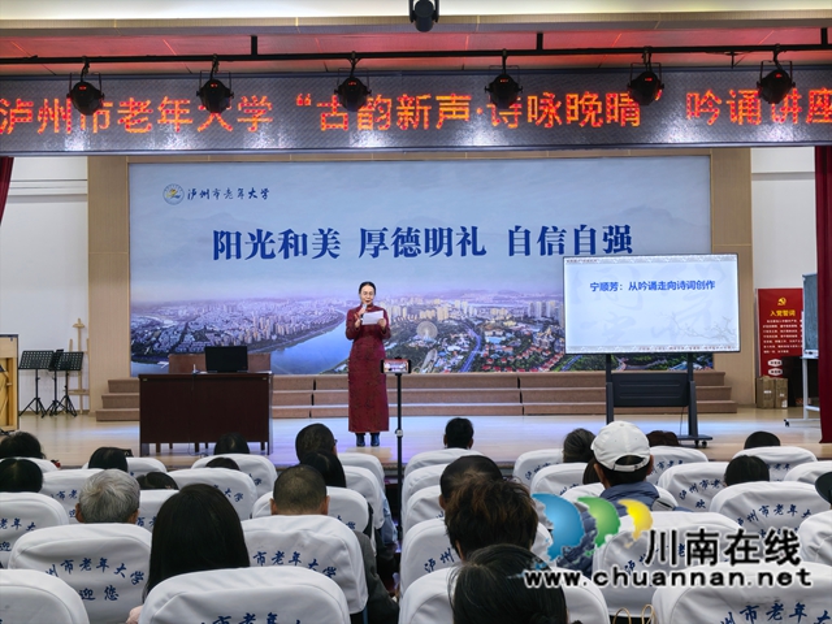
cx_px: 416
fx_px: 1298
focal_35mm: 54
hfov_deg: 35.5
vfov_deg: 27.0
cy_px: 312
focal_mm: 5.52
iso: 100
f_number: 1.9
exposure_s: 1/99
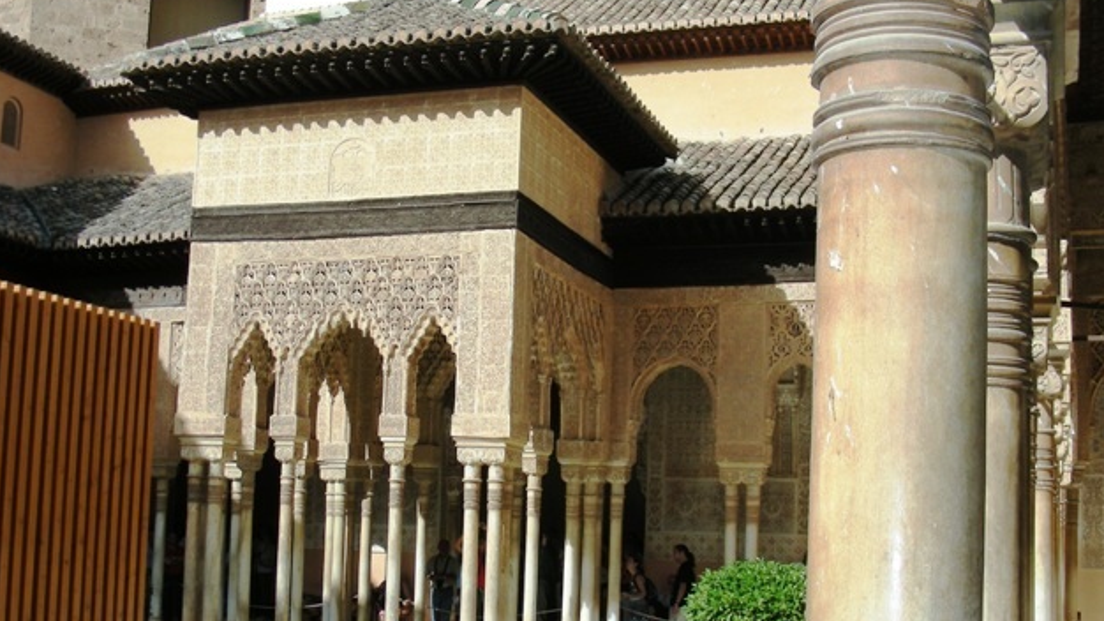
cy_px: 397
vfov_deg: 24.3
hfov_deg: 42.1
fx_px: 1434
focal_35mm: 49
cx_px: 545
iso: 50
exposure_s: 1/504
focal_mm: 7.4
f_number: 4
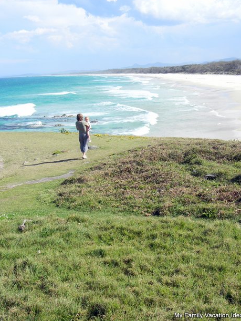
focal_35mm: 50
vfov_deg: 38.2
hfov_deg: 29.1
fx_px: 464
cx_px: 128
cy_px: 155
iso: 80
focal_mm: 8.6
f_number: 3.9
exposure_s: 1/467
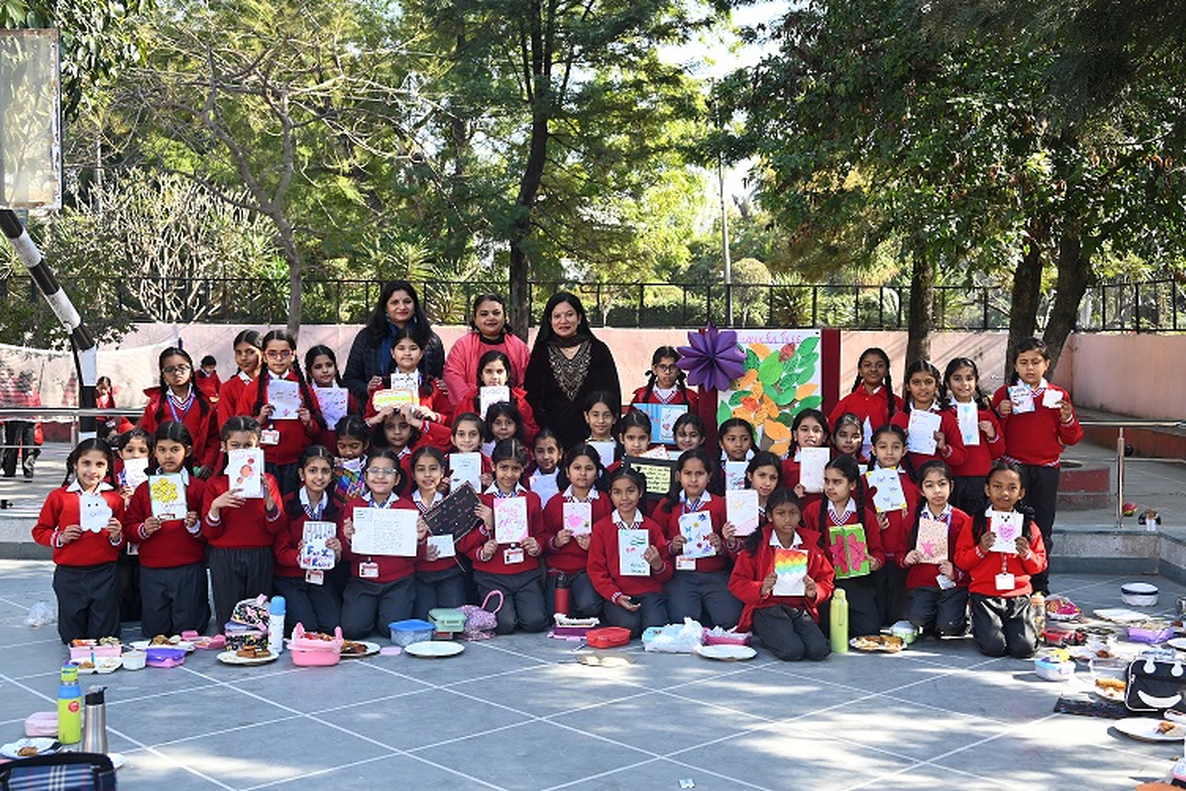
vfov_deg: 32.7
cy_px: 396
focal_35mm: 41
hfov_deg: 47.4
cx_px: 593
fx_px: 1351
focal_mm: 41
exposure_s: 1/250
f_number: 5
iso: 320
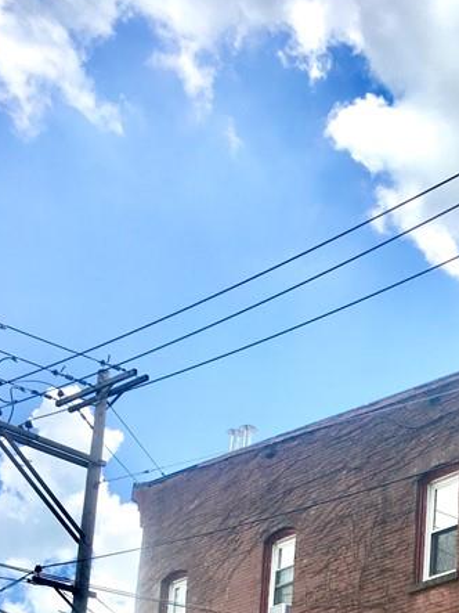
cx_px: 494
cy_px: 690
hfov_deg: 20.9
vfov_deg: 26.5
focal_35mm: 67
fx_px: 1185
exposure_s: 1/1637
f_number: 2.2
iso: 25
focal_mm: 4.15
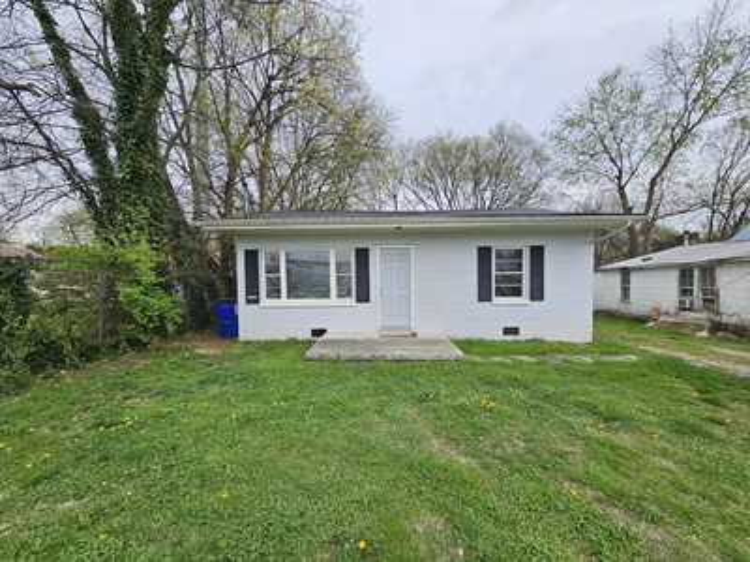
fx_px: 282
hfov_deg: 106.2
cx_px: 375
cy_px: 281
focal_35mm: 13
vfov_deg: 89.9
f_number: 2.2
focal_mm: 2.2
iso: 50
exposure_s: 1/407
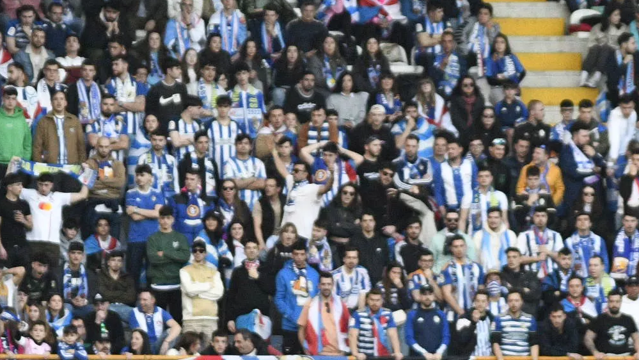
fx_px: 11471
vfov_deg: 1.8
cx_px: 280
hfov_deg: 3.2
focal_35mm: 677
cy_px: 263
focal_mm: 155
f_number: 6.3
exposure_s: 1/640
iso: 3200
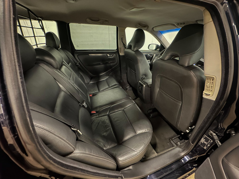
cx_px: 120
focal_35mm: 14
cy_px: 90
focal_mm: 2.22
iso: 1600
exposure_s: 1/13
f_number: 2.2
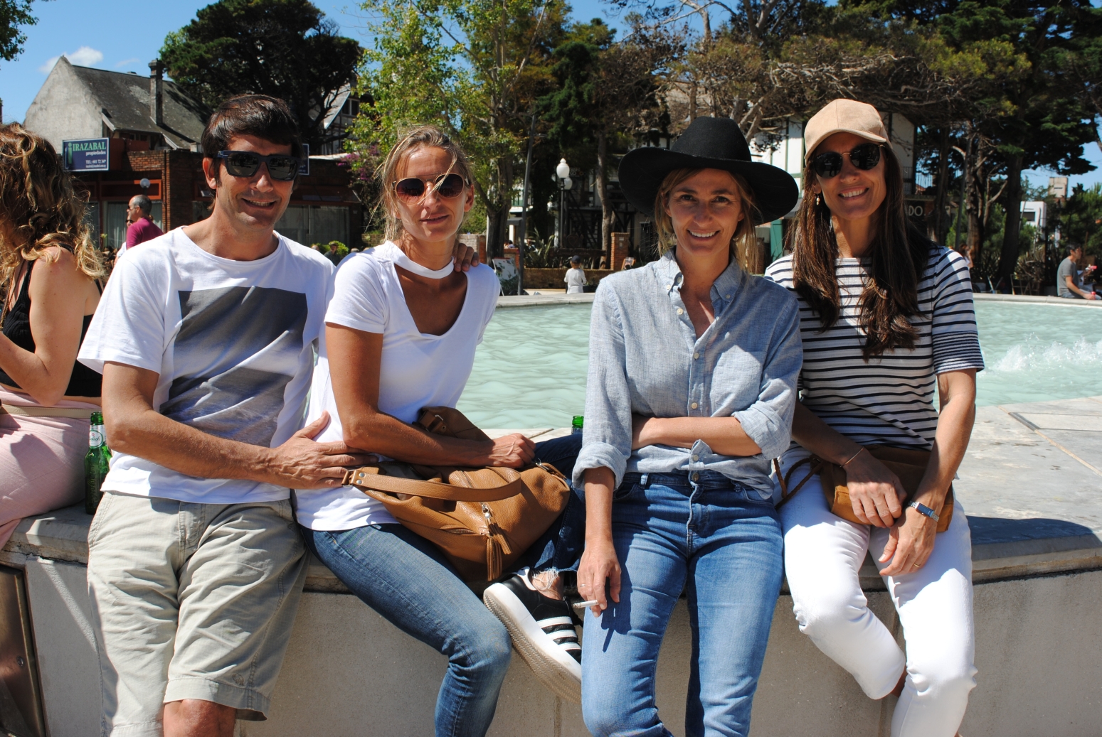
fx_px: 1103
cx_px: 551
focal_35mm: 36
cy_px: 368
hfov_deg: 53.1
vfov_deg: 37.0
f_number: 9
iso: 100
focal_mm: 24
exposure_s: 1/320
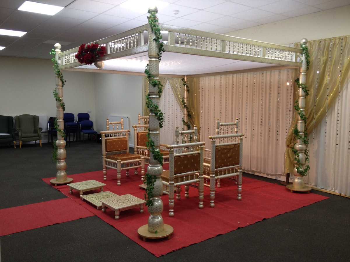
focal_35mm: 35
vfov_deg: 40.7
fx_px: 354
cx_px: 175
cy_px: 131
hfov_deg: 52.6
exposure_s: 1/20
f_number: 2.4
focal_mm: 4.28
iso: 50
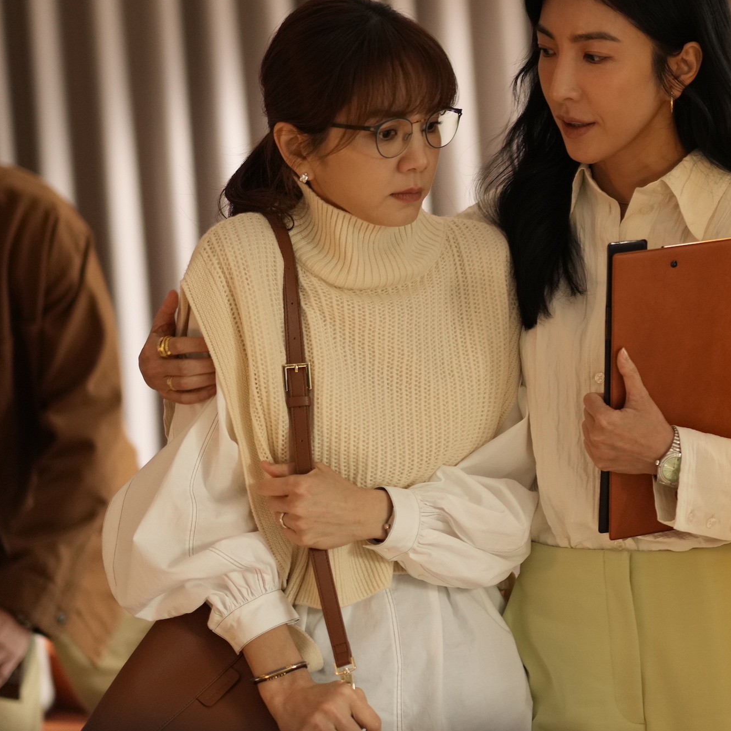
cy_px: 256
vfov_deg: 10.7
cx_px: 713
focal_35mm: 164
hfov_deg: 10.6
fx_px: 3918
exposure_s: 1/250
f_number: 1.4
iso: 800
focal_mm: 85
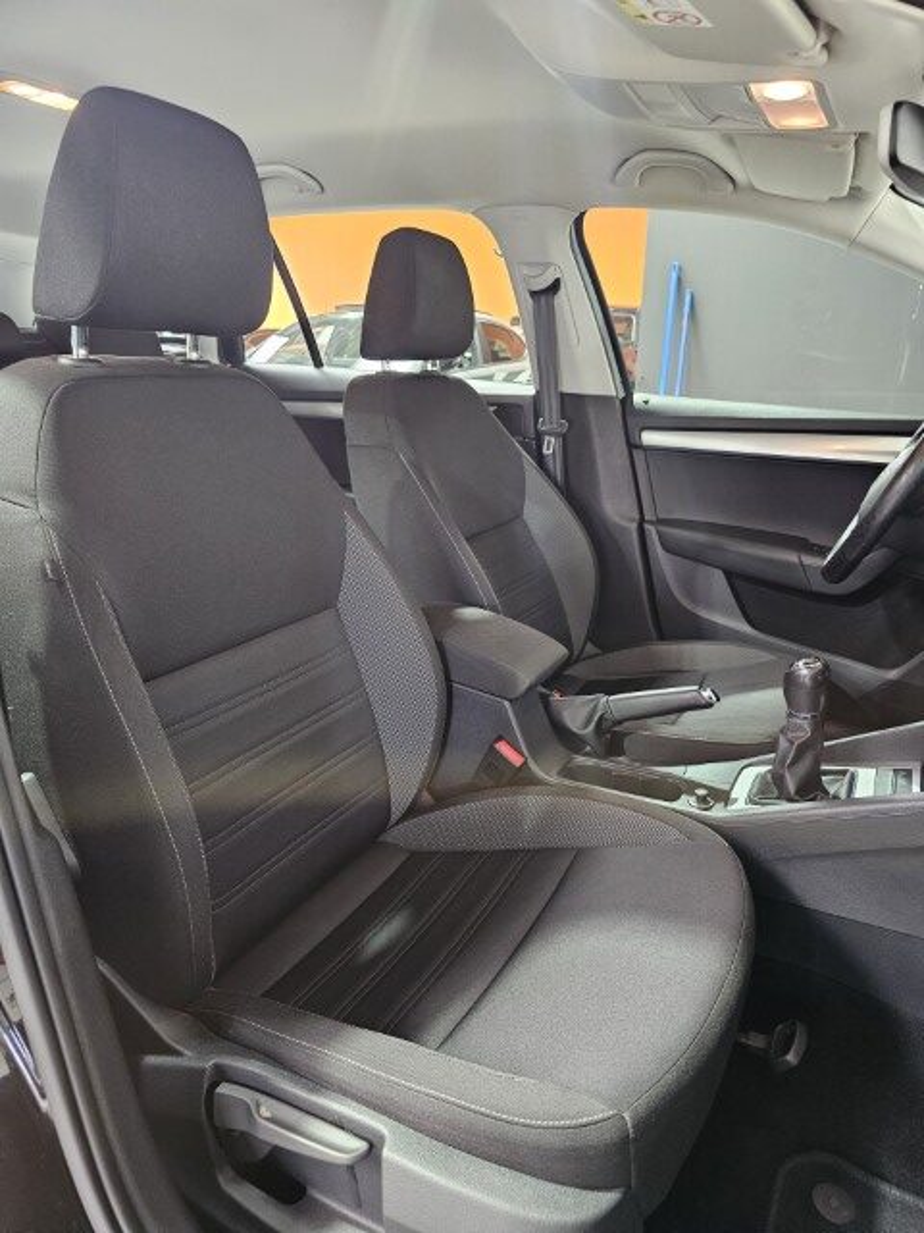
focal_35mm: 23
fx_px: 819
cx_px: 462
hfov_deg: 58.9
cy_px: 616
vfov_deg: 73.9
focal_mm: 6.3
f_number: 1.7
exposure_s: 1/50
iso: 640
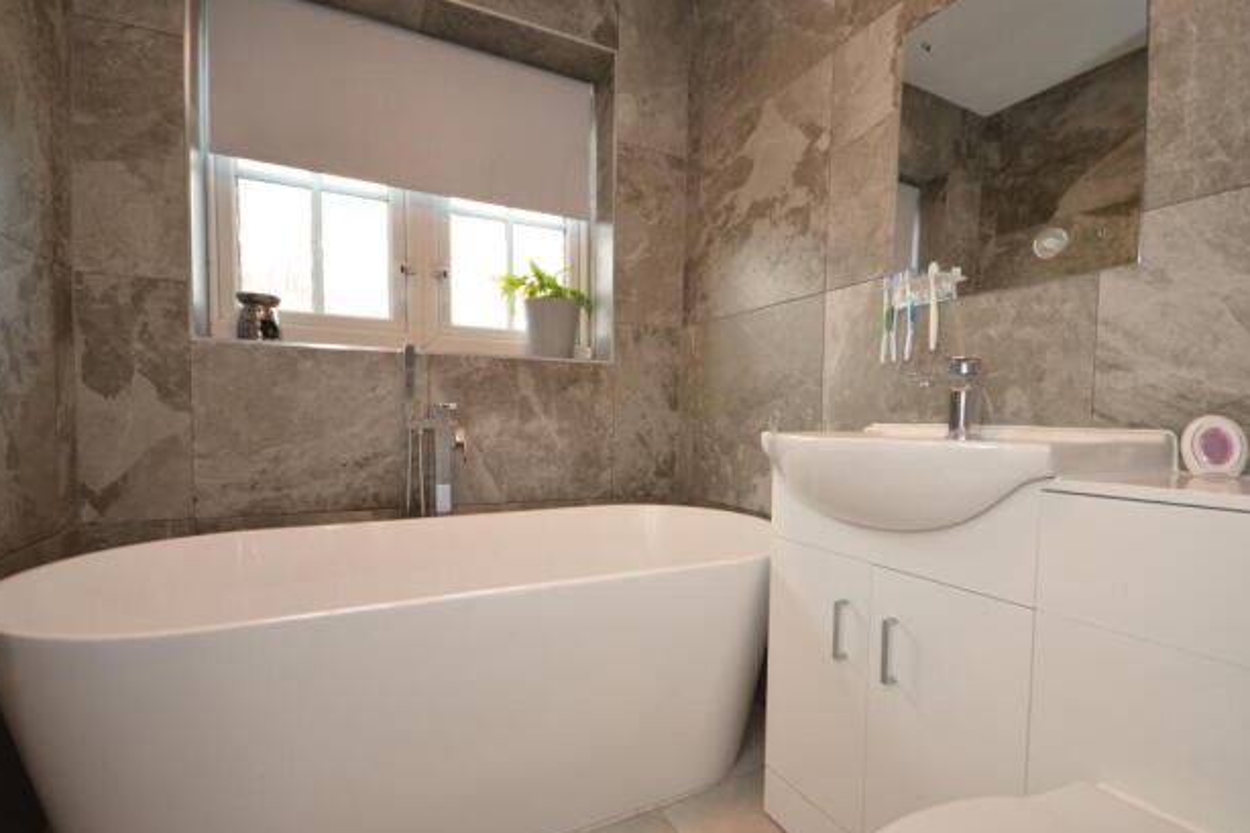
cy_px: 438
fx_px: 555
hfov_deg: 96.8
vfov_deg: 73.7
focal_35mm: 16
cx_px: 623
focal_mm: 10
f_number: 4
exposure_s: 1/60
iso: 280
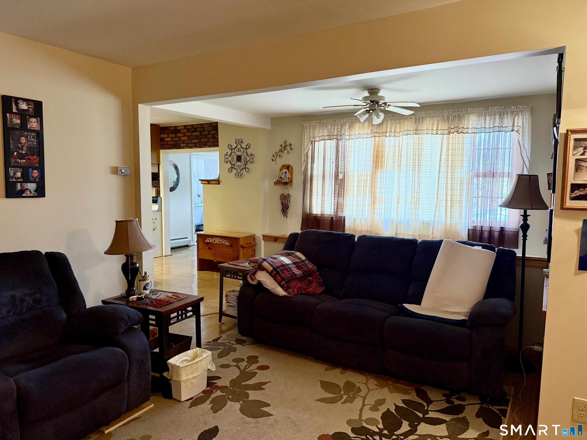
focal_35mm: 24
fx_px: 407
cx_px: 294
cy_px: 220
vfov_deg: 56.8
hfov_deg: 71.6
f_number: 1.78
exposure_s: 1/60
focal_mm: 6.76
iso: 500
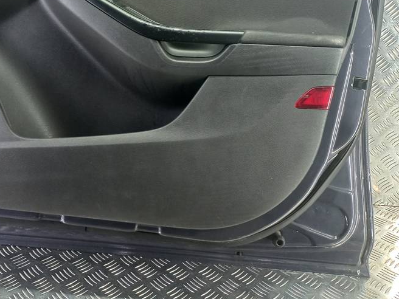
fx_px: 450
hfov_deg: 47.2
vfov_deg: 36.1
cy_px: 78
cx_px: 137
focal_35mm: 39
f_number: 1.8
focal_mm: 4.6
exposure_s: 1/50
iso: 160
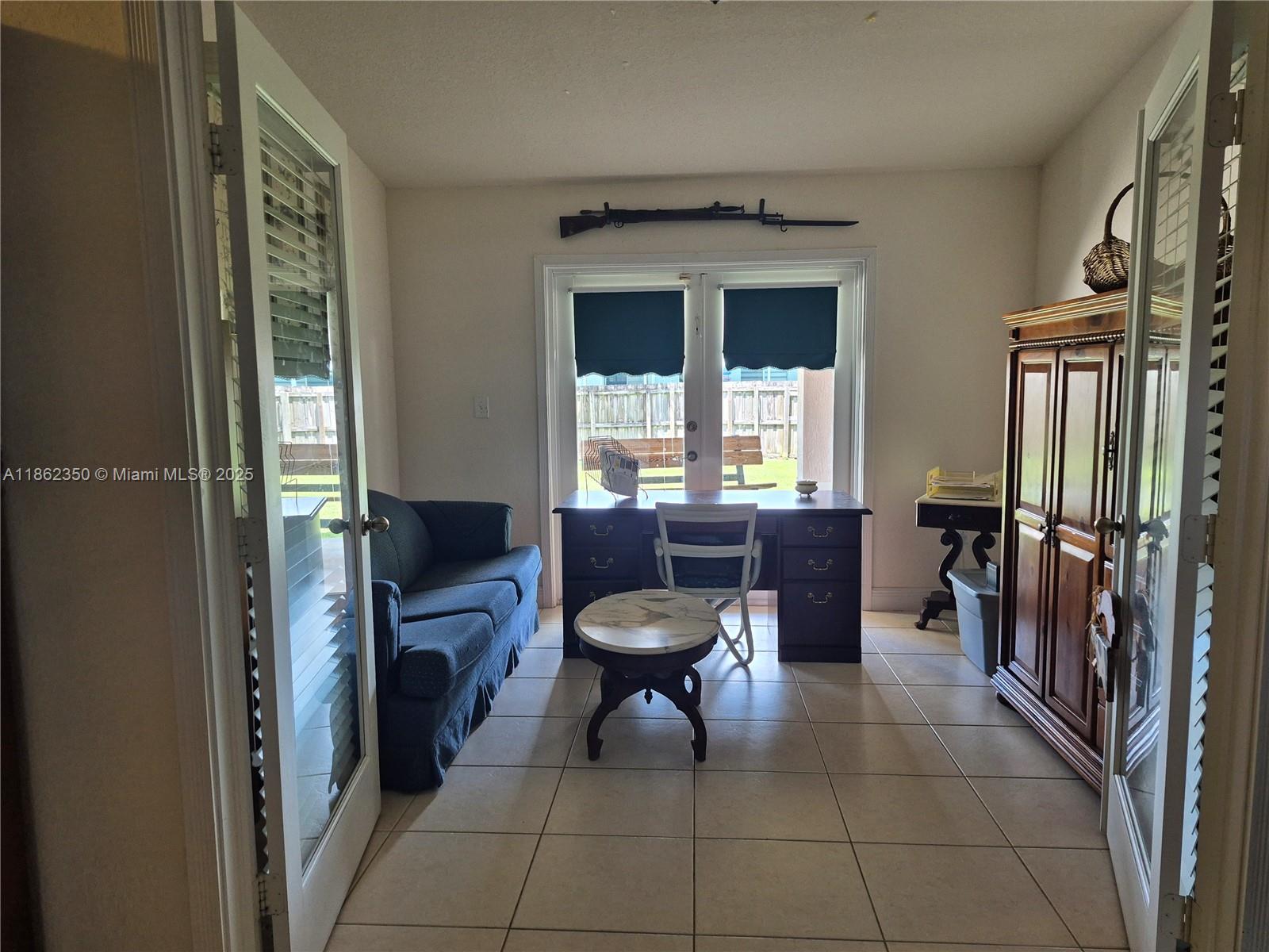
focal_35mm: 23
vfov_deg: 58.9
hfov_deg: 73.9
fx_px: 843
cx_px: 634
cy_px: 476
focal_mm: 5.4
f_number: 1.8
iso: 160
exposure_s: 1/120
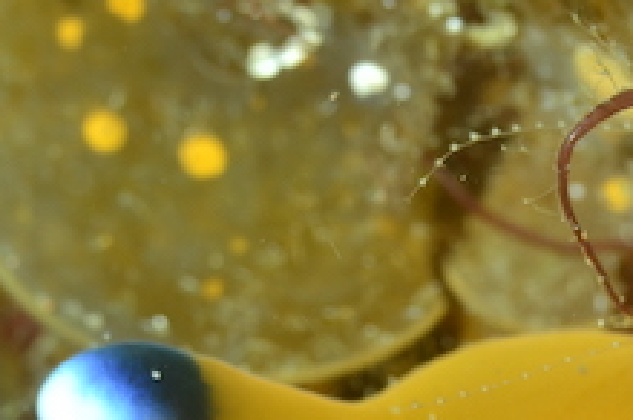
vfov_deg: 4.7
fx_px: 5039
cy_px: 614
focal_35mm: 287
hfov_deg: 7.2
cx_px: 429
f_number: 16
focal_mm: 60
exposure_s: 1/60
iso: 200
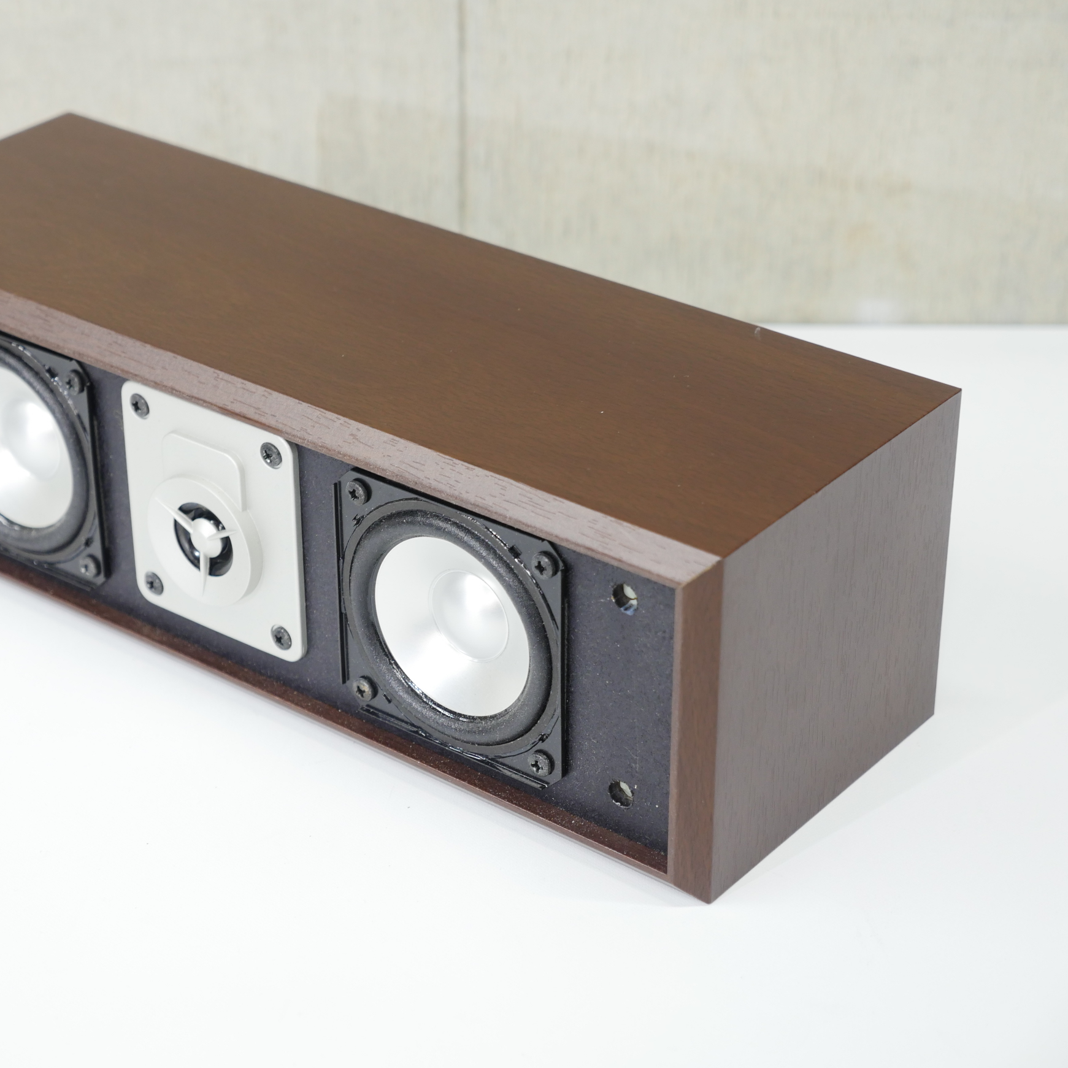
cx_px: 391
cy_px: 533
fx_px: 2897
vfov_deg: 20.9
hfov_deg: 20.8
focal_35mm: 83
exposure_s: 1/50
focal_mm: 35
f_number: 3.5
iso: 400
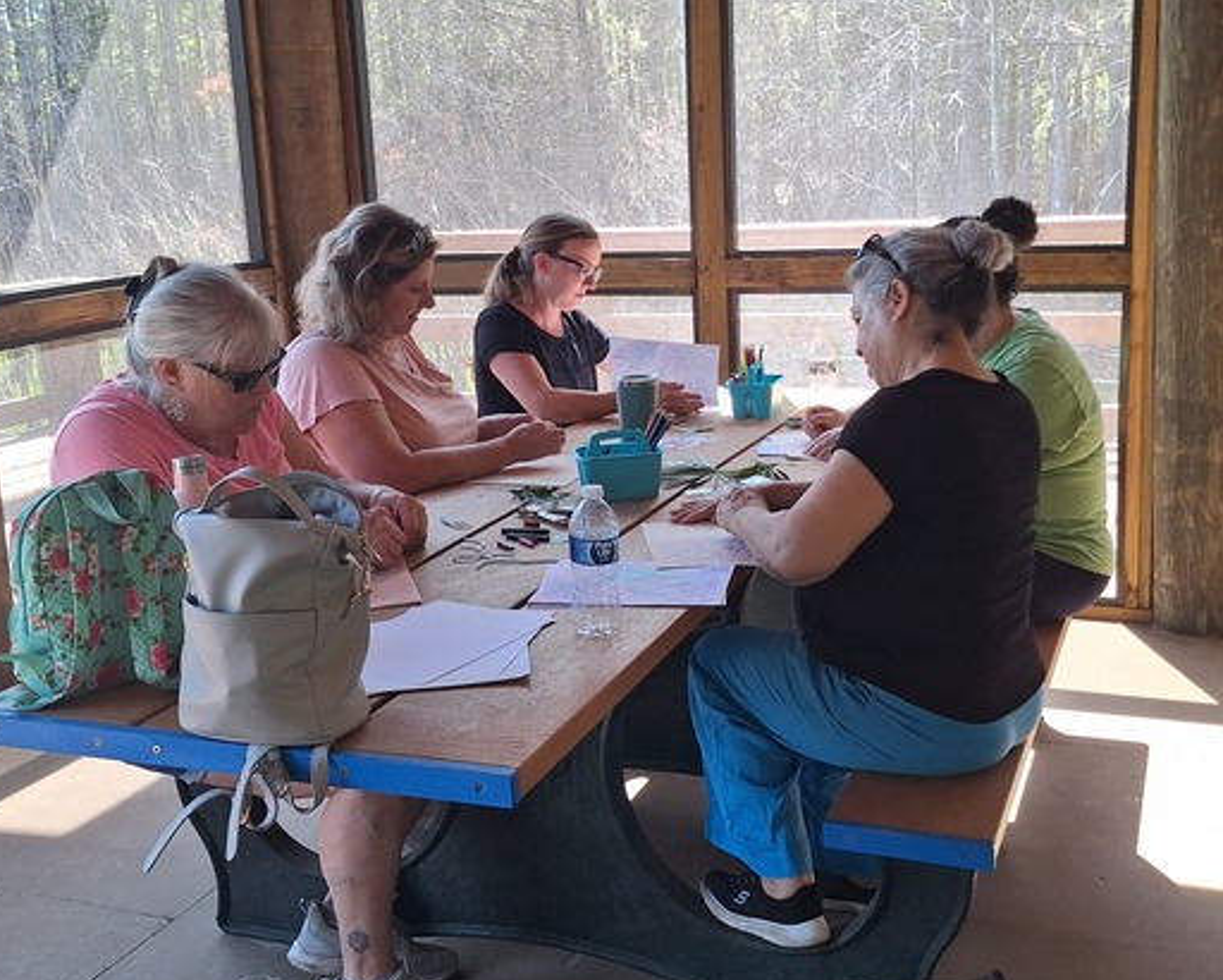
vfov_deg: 56.8
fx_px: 905
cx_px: 549
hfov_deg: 67.9
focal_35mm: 25
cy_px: 490
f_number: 1.8
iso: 40
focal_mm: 5.54
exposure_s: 1/220
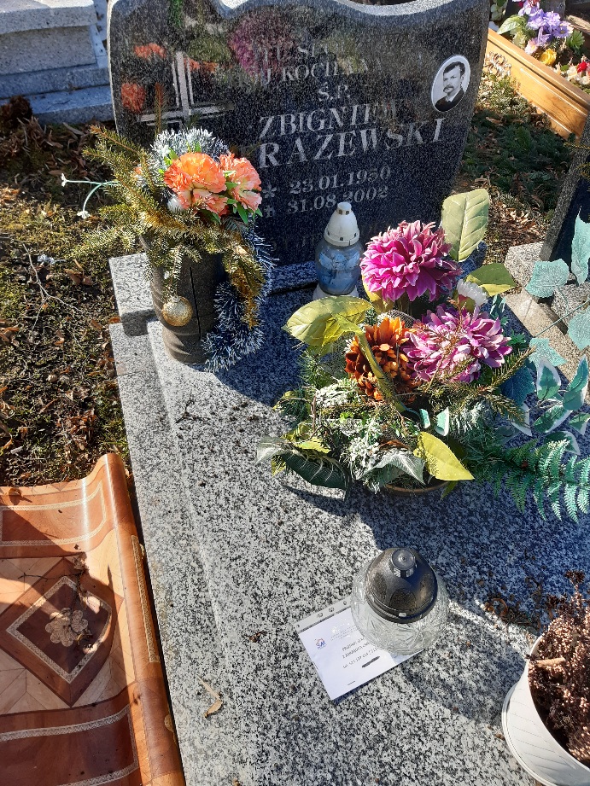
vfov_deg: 67.3
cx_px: 295
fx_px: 591
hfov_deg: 53.1
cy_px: 393
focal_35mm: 26
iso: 40
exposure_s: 1/556
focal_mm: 3.92
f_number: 1.7
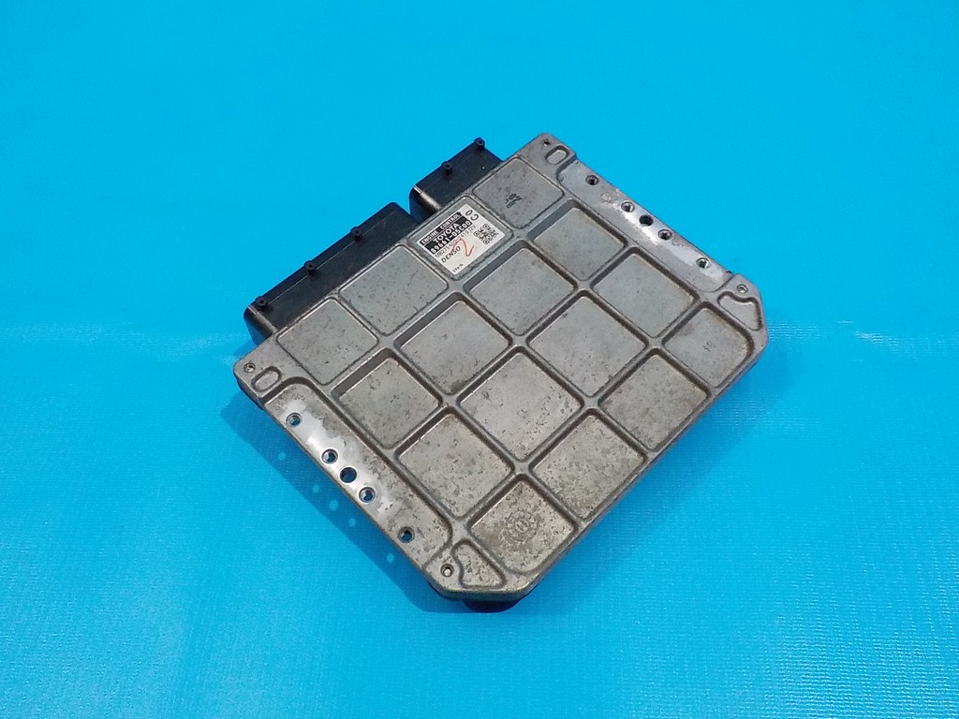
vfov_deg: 46.8
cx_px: 480
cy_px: 360
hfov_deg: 60.0
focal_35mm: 30
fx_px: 831
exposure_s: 1/100
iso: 800
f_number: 3.3
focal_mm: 4.1
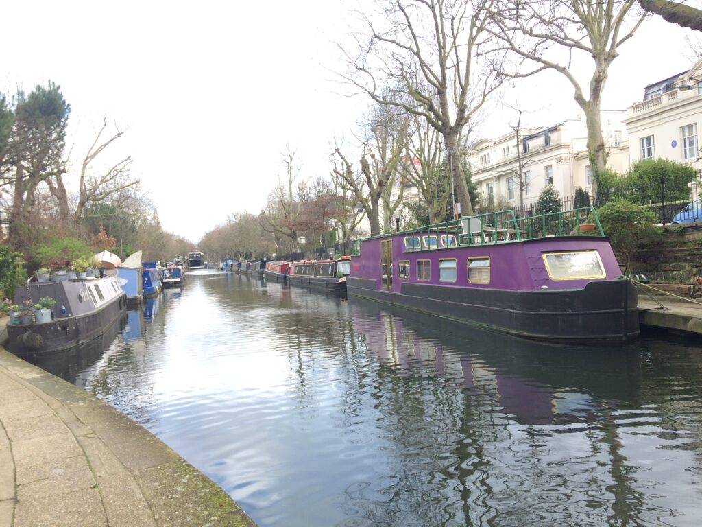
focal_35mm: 29
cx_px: 351
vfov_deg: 48.2
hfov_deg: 61.7
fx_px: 588
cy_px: 264
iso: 32
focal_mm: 4.15
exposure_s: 1/164
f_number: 2.2
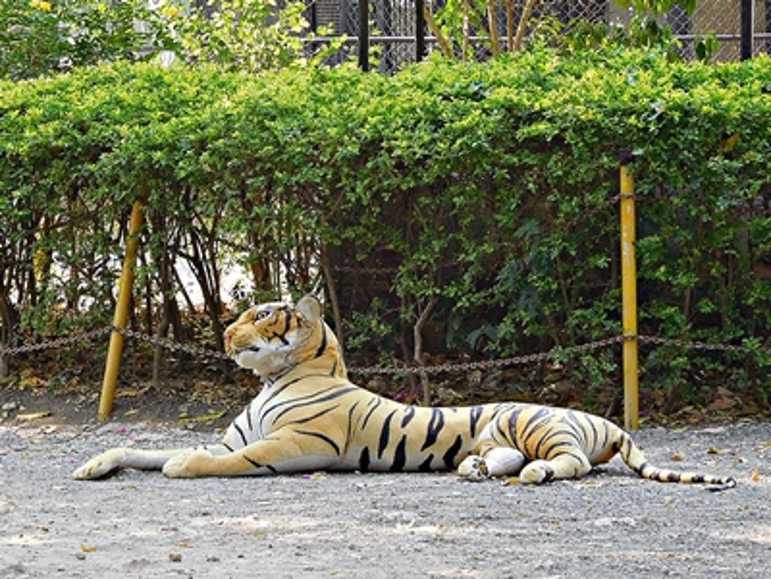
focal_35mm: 200
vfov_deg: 7.4
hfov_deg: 9.9
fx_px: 4455
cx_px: 386
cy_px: 290
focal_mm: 35.7
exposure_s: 1/320
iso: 400
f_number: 5.4
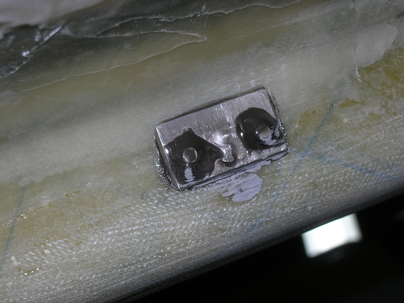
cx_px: 202
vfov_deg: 18.0
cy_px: 152
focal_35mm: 82
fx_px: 957
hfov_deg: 23.8
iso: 64
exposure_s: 1/60.1
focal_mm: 17
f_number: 6.8
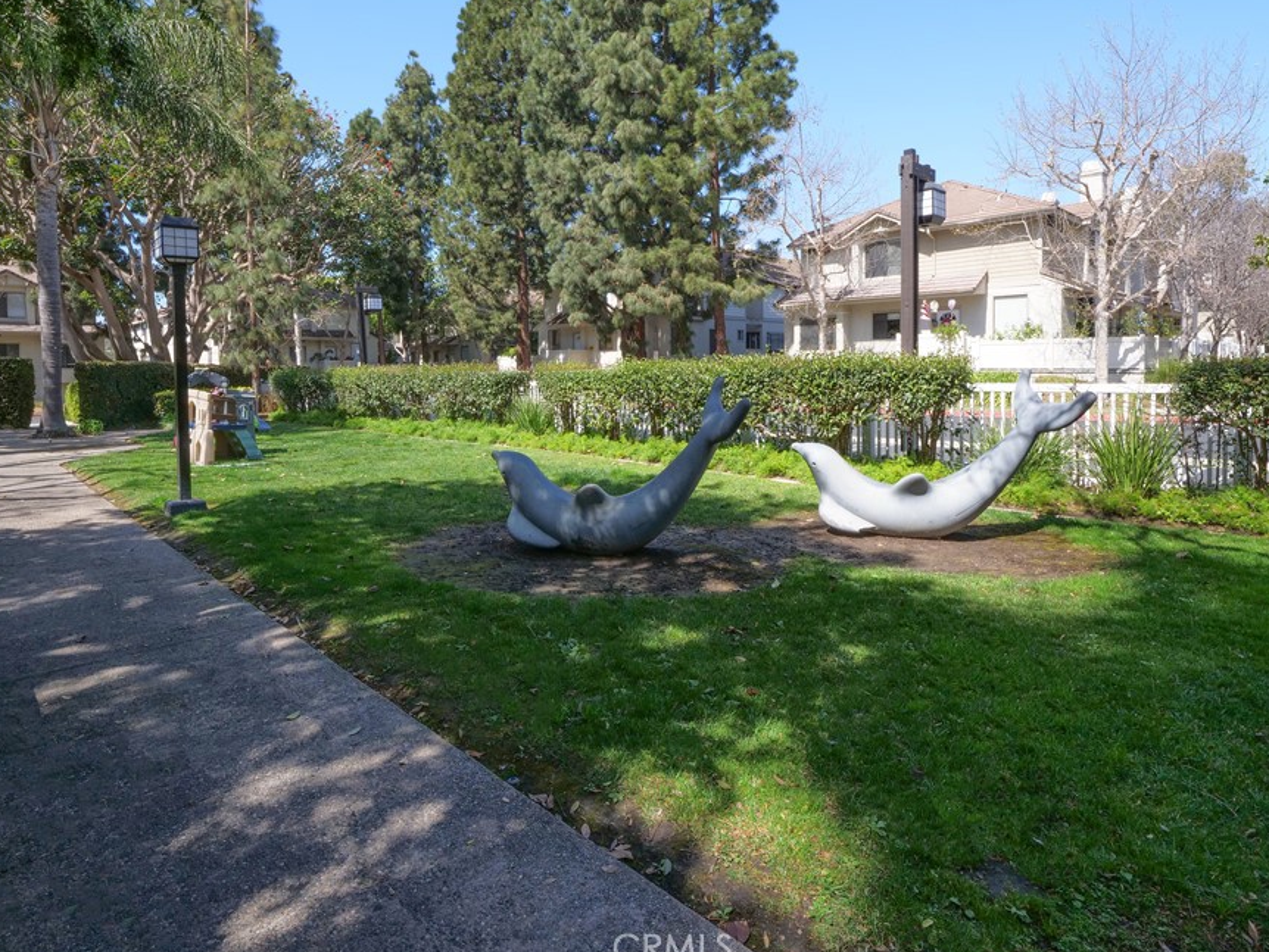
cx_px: 595
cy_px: 403
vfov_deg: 68.3
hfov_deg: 84.5
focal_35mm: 19
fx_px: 697
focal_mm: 8
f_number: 11
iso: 200
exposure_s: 1/100
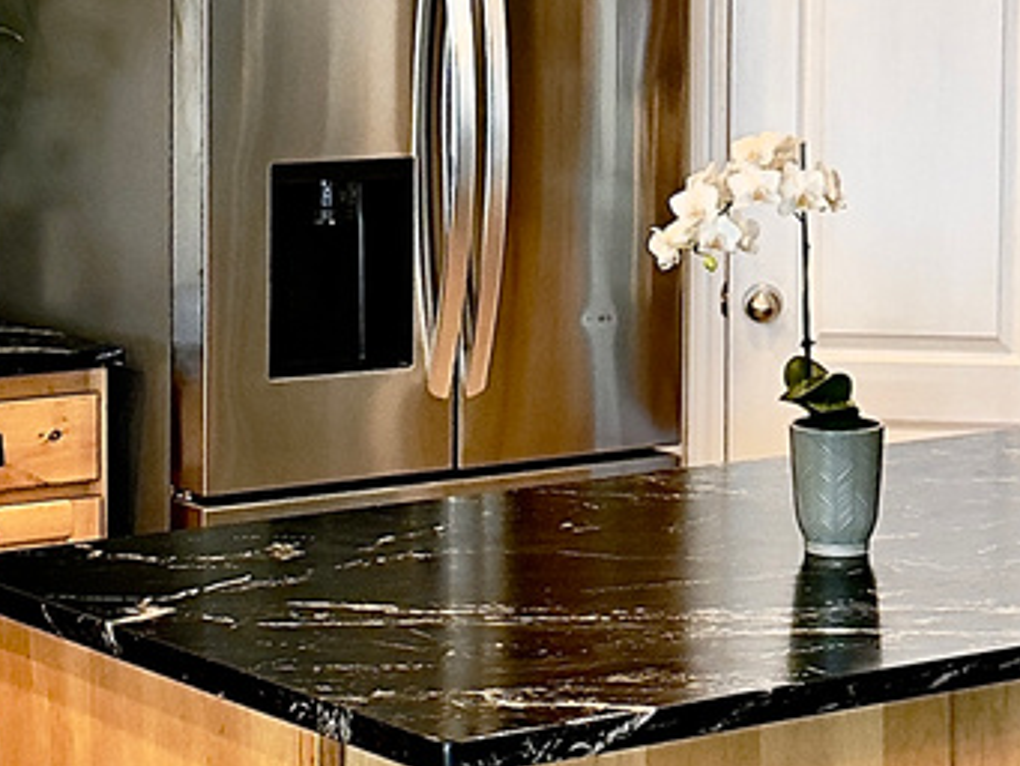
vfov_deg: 13.7
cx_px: 413
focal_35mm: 108
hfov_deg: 18.2
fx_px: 3183
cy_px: 203
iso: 200
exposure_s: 1/120
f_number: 1.78
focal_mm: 6.76
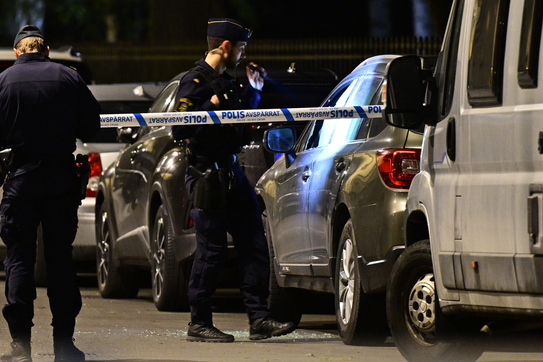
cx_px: 272
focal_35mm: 200
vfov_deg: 6.9
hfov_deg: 10.3
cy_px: 181
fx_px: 3016
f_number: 2.8
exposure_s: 1/15
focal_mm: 200
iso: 2500
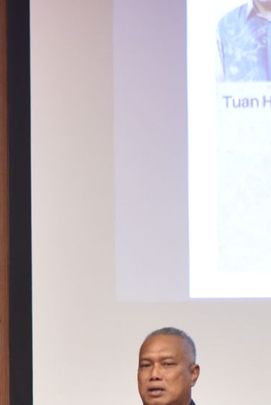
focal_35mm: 498
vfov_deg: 4.1
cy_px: 729
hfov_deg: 2.8
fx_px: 5612
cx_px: 176
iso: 2000
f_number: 2.8
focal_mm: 135
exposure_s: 1/100
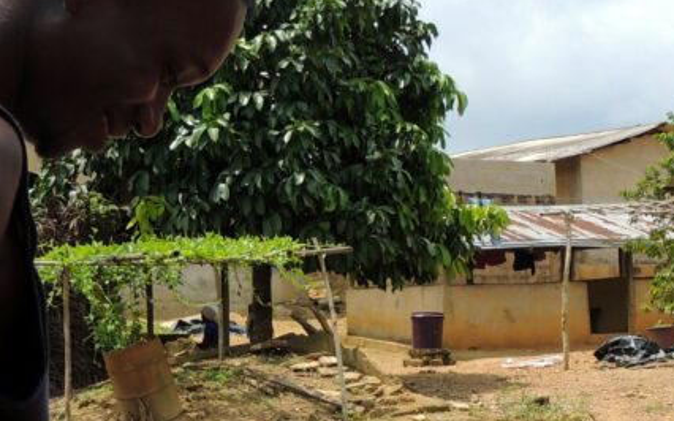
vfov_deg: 12.6
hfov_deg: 20.3
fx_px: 1873
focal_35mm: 102
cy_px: 461
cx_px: 432
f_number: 3.3
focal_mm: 6.2
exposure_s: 1/800
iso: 100
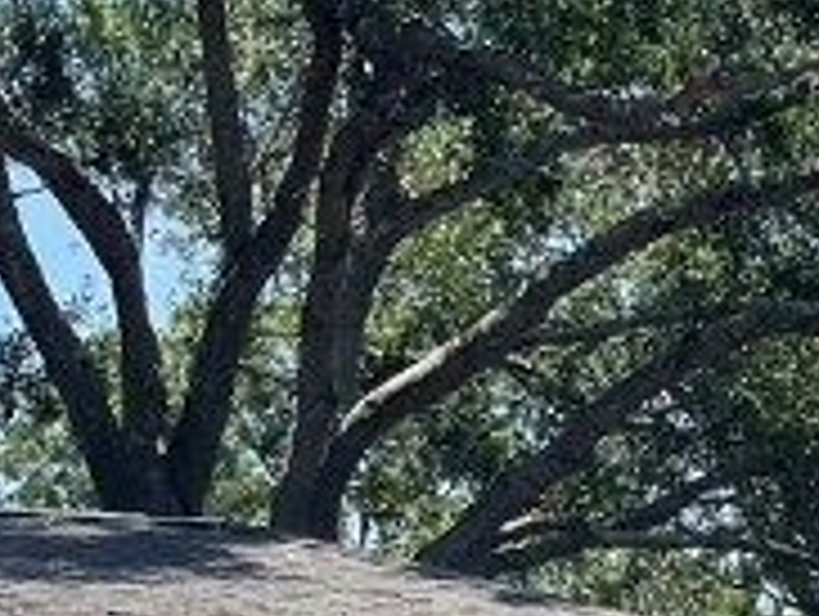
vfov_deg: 9.7
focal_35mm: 146
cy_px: 1075
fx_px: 3459
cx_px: 968
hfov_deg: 13.2
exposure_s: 1/2083
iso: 32
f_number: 1.6
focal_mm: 5.1
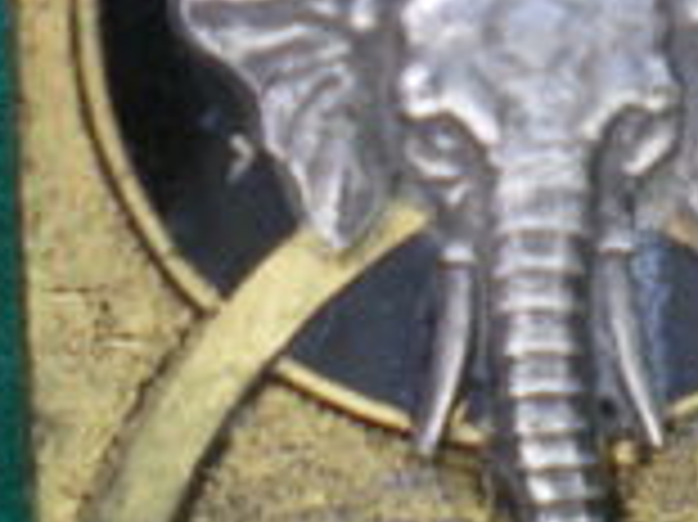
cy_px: -22
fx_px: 2378
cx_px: 653
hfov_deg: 16.4
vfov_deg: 12.4
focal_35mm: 118
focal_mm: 6.3
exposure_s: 1/40
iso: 400
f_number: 3.1
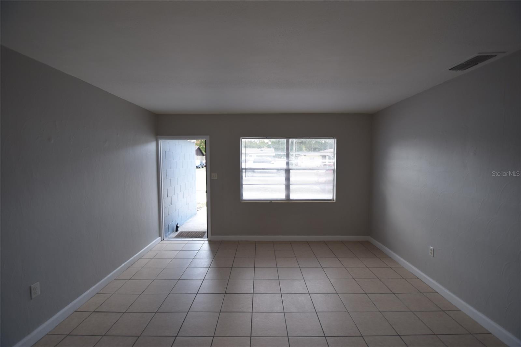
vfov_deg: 77.3
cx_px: 260
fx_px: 217
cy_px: 174
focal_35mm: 15
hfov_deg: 100.4
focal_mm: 10
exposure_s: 1/125
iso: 250
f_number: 3.5
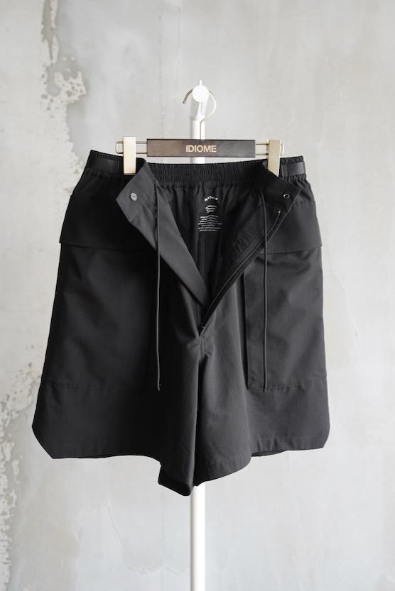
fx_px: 839
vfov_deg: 38.9
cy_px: 294
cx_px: 196
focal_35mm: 51
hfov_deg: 26.5
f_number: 3.5
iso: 800
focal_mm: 50
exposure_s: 1/125
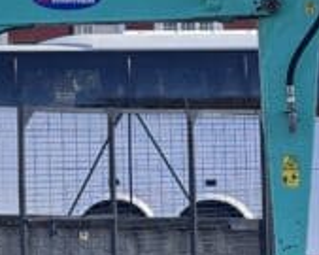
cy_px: 176
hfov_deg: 11.0
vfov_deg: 9.3
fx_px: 1566
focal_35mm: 166
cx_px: -202
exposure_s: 1/1242
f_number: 1.78
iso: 64
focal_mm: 6.86
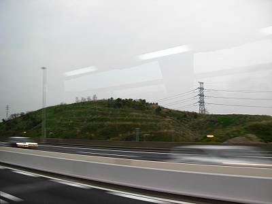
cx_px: 136
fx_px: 299
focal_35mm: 38
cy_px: 102
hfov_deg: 49.0
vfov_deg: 37.7
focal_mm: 6.3
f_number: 2.9
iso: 79
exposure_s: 1/19.5
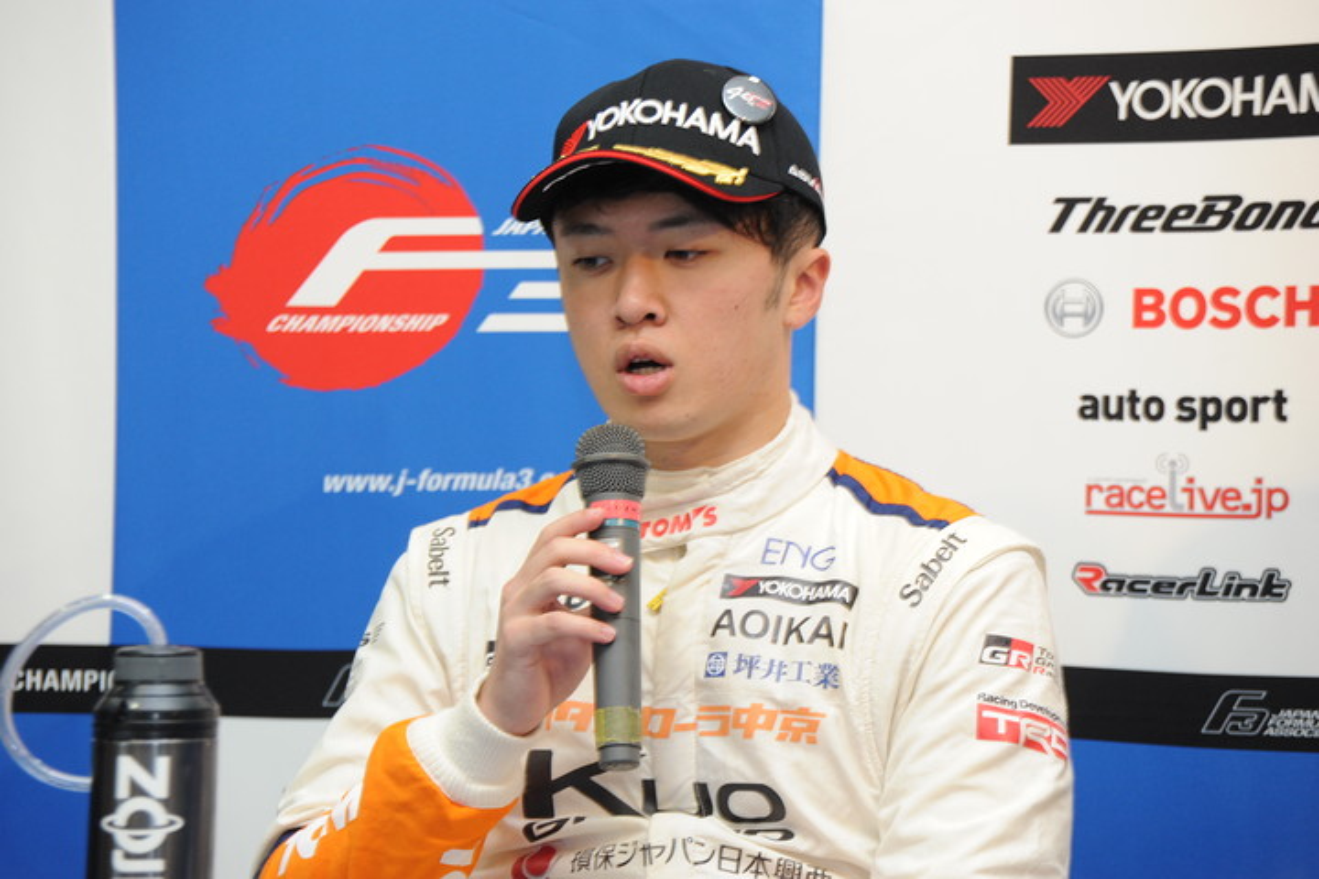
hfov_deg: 12.1
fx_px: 6228
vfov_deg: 8.1
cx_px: 660
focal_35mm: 170
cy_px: 440
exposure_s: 1/60
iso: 1600
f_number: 8
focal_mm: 170
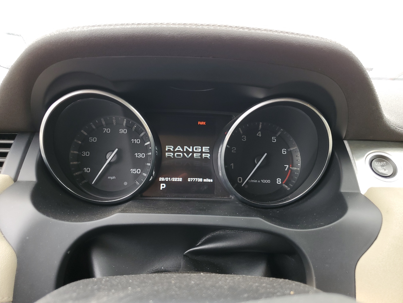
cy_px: 152
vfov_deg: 53.1
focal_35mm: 26
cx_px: 202
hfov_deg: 67.3
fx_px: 303
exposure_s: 1/60.2
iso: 57
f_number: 1.5
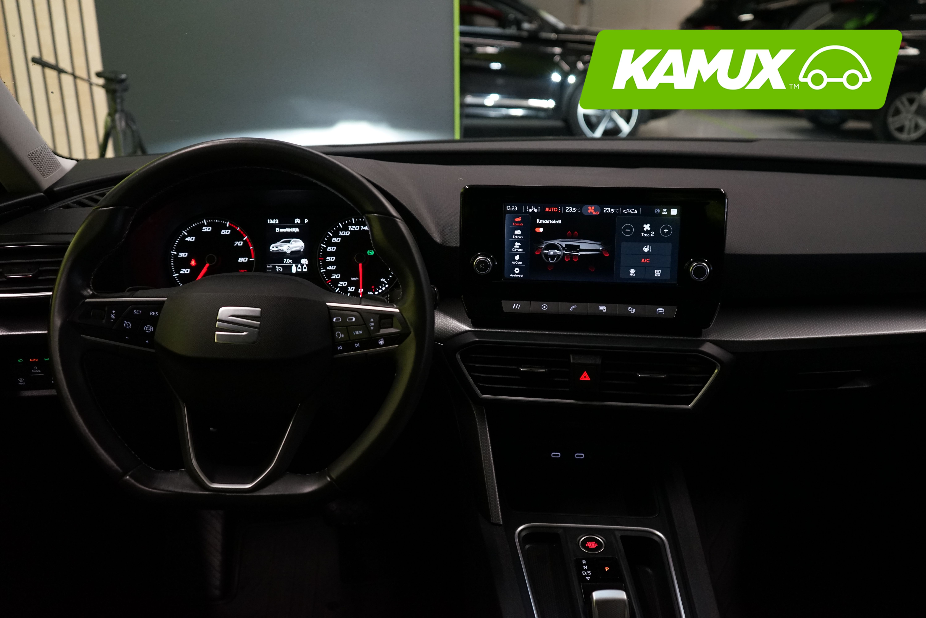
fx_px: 823
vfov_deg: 41.1
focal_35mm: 32
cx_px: 463
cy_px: 309
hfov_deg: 58.7
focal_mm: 32
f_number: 4.5
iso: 2500
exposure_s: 1/50
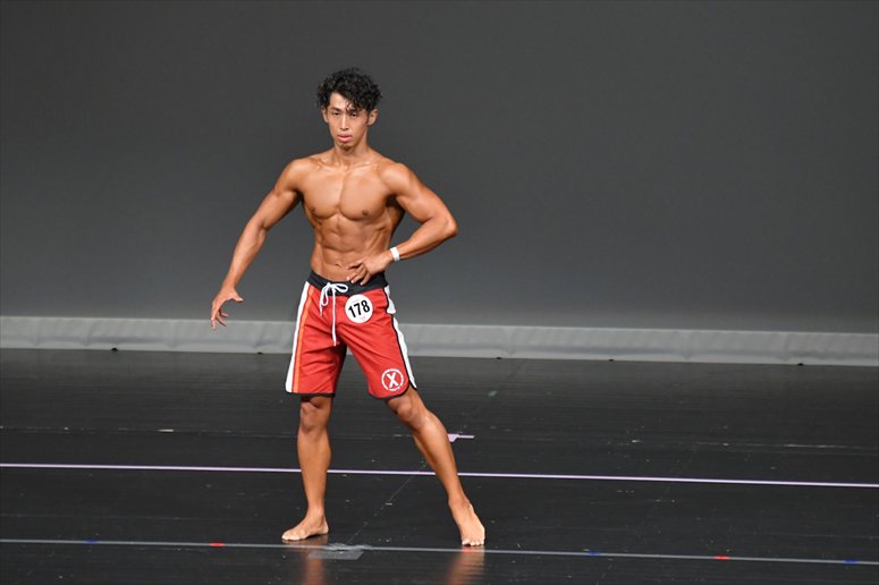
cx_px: 440
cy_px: 292
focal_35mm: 345
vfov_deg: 4.0
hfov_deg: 6.0
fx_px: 8420
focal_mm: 230
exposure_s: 1/400
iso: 4000
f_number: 5.6
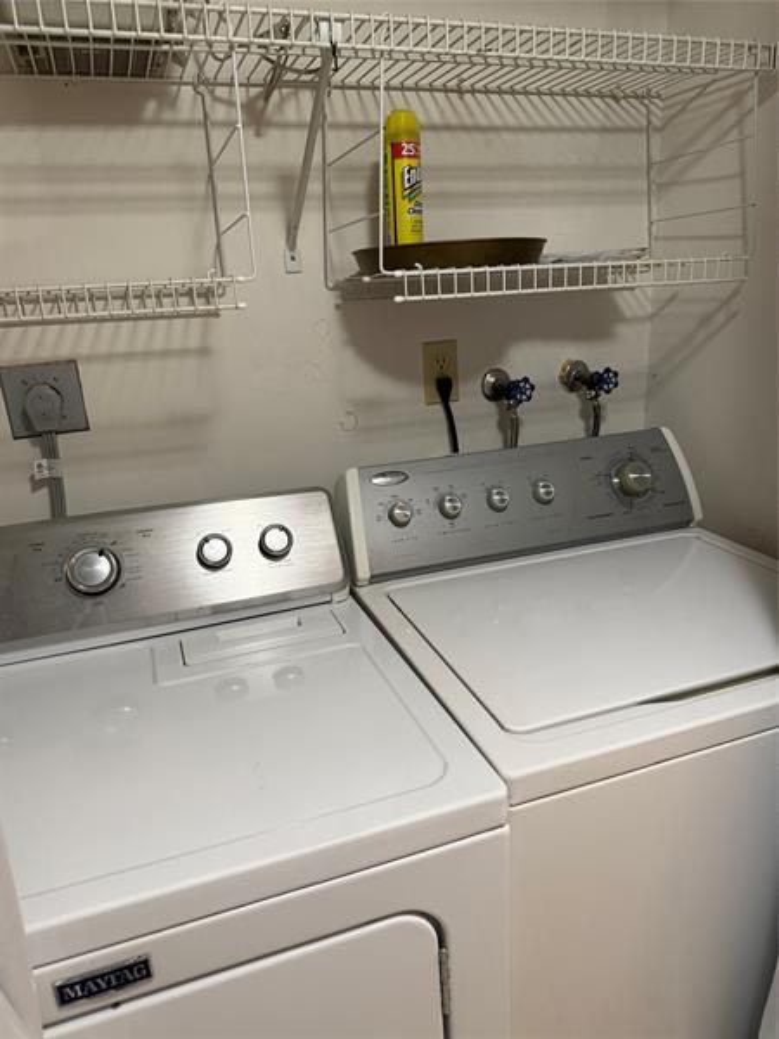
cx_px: 390
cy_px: 520
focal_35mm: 24
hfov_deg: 56.8
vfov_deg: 71.6
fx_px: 720
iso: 320
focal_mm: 6.76
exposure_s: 1/60
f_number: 1.78
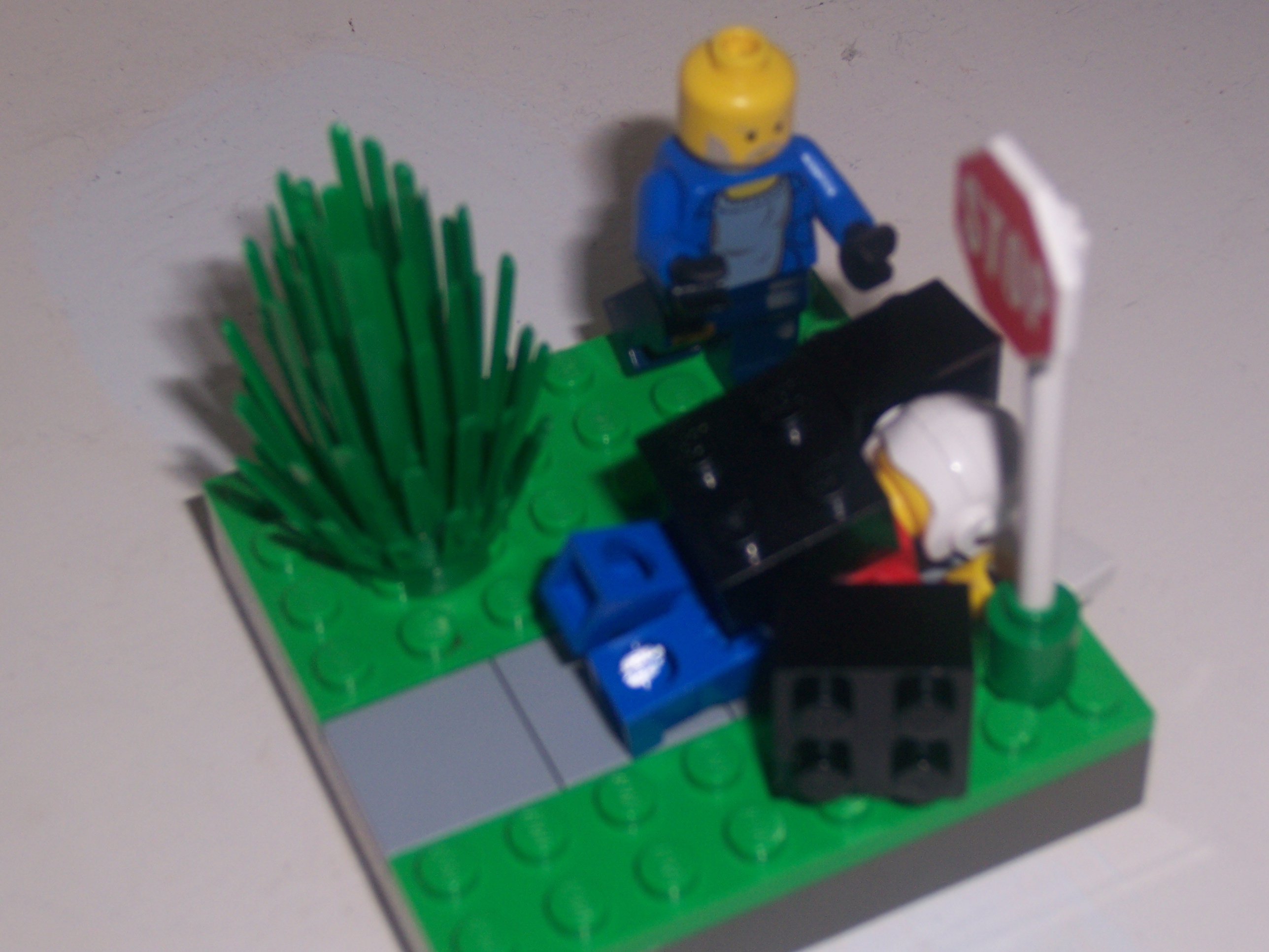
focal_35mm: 73
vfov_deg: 20.2
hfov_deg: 26.7
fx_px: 2676
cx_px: 634
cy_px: 476
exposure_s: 1/90
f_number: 4.3
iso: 80
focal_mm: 12.1
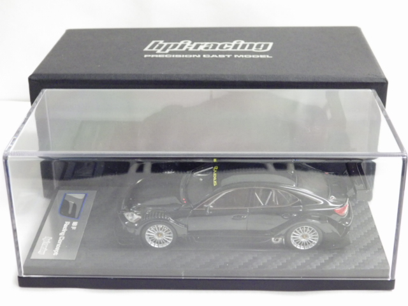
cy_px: 153
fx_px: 695
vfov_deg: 24.8
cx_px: 204
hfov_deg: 32.7
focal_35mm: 59
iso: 1000
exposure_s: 1/25
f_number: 4
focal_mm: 10.7
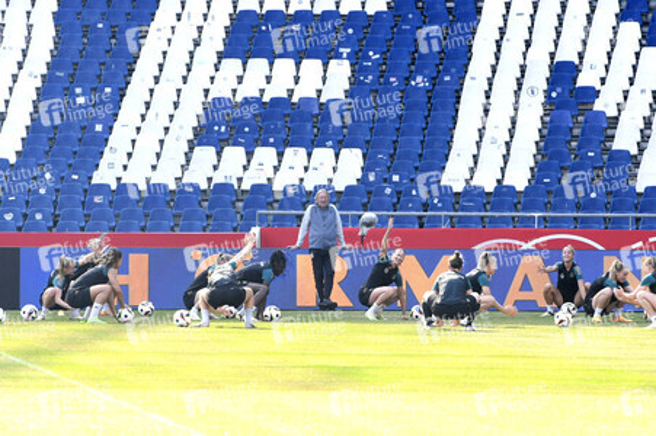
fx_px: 3642
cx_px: 328
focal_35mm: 200
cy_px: 218
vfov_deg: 6.9
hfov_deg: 10.3
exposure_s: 1/640
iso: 800
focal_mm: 200
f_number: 6.3
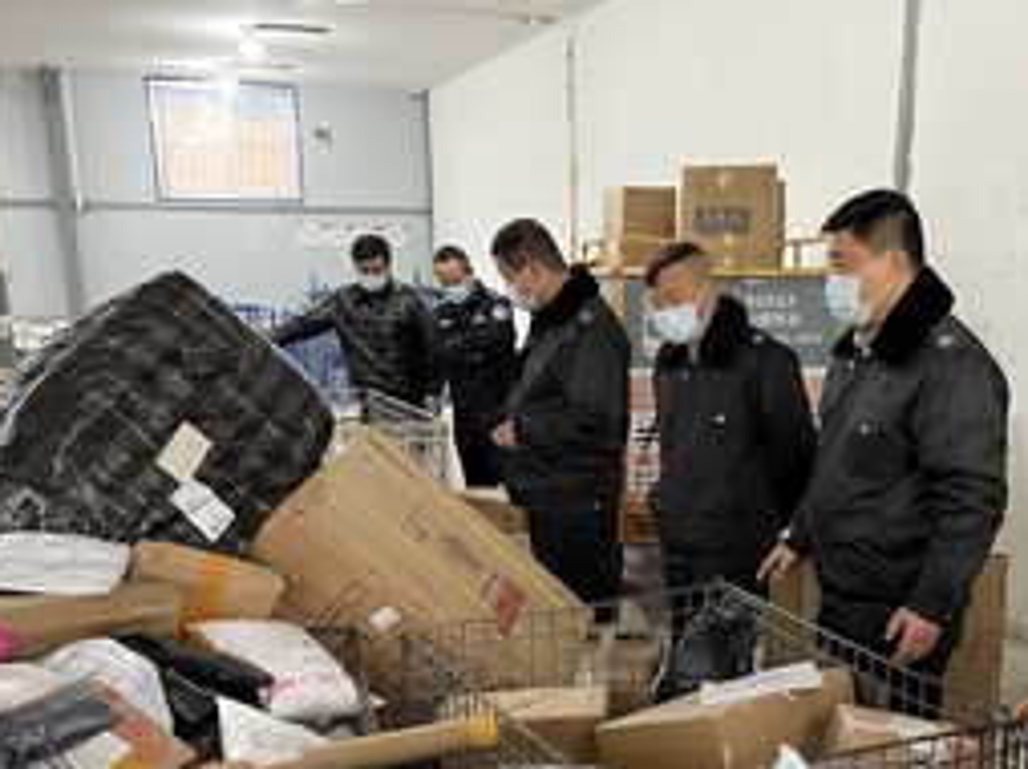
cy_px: 599
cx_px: 660
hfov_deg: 45.3
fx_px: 1216
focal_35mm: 41
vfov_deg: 34.2
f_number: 1.6
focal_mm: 5.1
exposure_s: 1/50
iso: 160
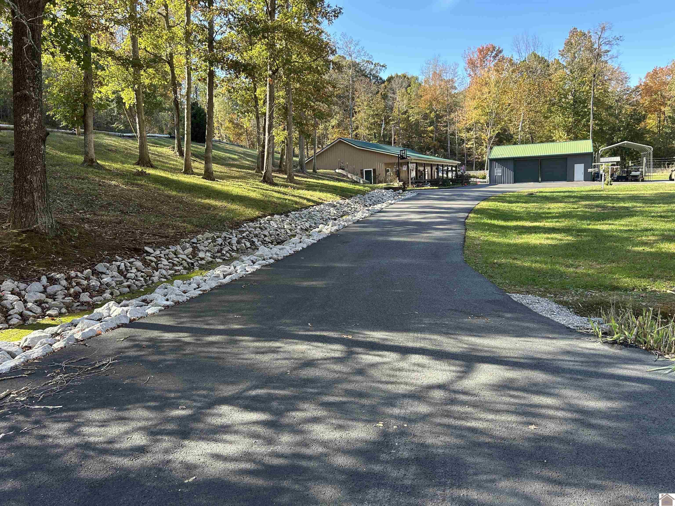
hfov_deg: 67.3
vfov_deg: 53.1
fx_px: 507
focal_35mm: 26
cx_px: 338
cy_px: 253
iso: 50
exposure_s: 1/399
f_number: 1.5
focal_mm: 5.7
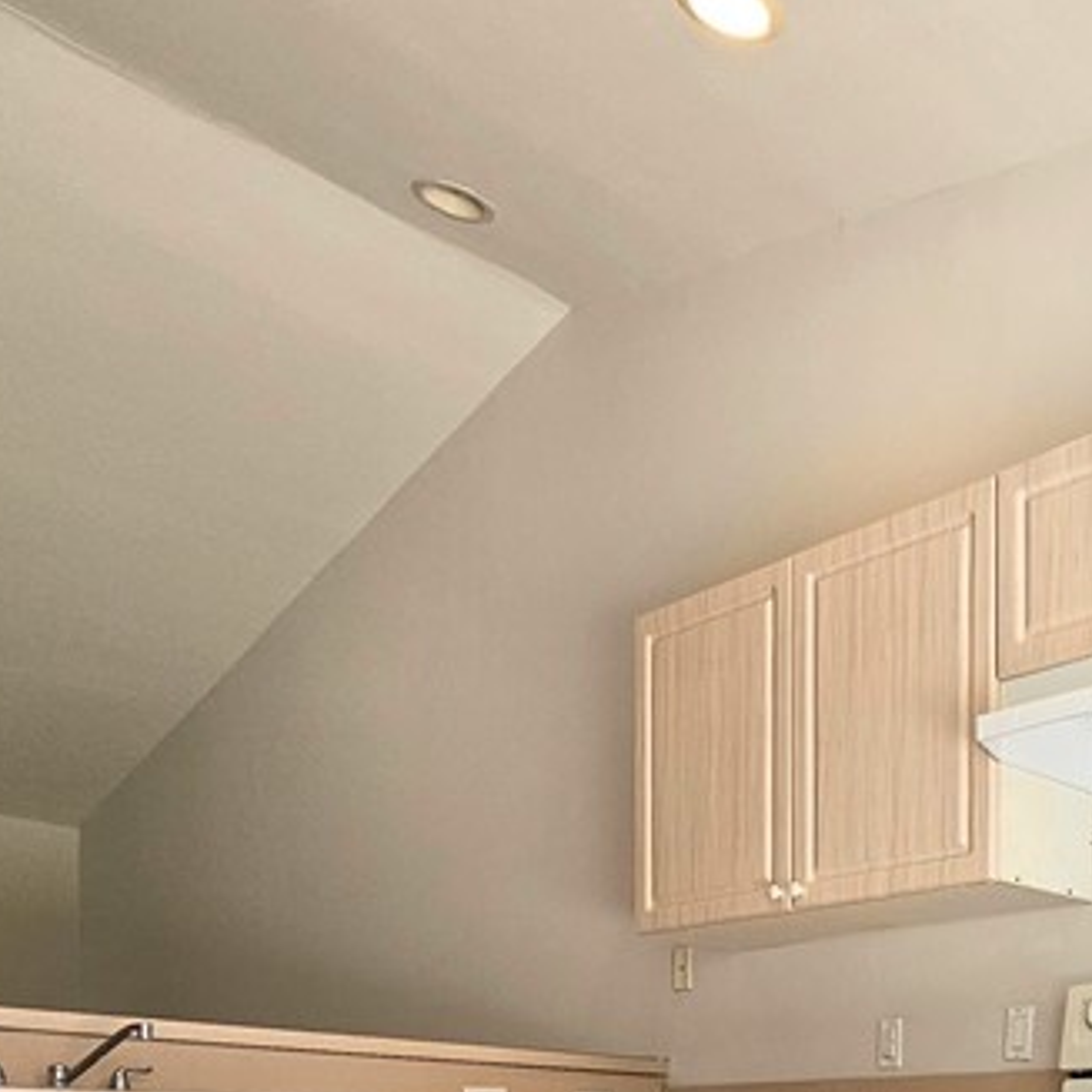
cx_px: 1019
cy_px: 1169
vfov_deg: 38.9
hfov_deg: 41.7
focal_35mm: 36
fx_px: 1285
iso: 50
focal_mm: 2.2
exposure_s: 1/139
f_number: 2.2
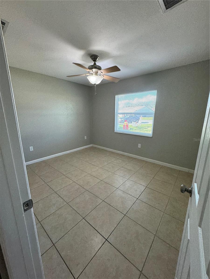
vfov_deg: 102.1
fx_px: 113
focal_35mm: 14
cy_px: 140
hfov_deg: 85.7
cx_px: 105
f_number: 2.2
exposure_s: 1/99
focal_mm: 2.22
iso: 100
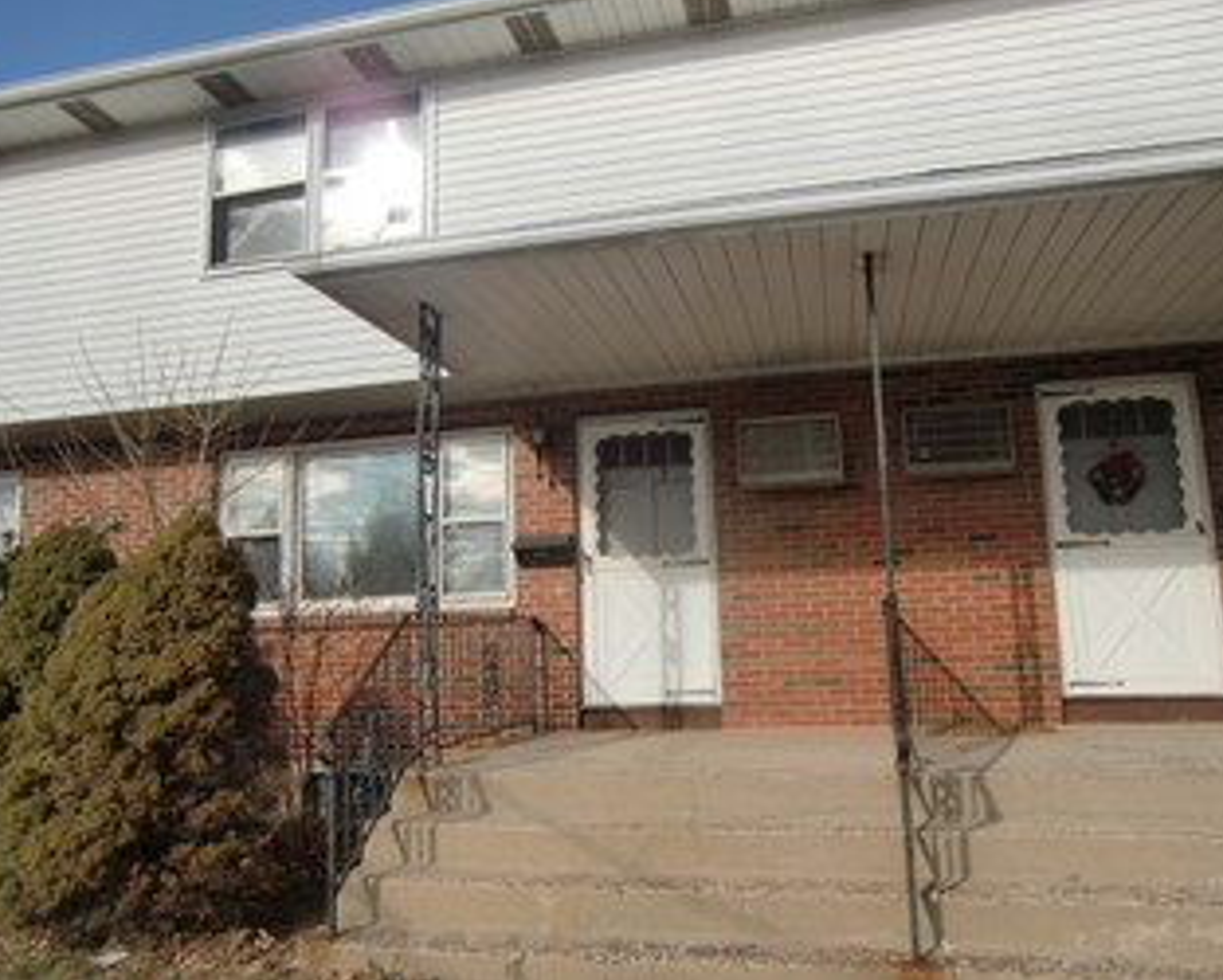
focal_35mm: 26
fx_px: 942
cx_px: 584
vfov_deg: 55.0
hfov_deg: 66.0
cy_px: 478
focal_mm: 4.3
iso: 64
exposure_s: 1/800
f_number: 3.2
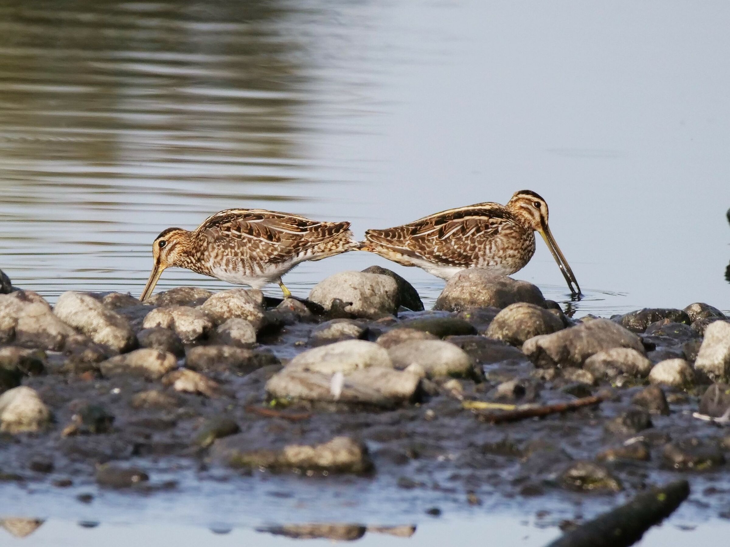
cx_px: 365
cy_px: 274
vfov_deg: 1.9
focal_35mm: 800
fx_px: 16871
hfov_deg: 2.5
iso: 800
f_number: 6.3
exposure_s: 1/2500
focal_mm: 400
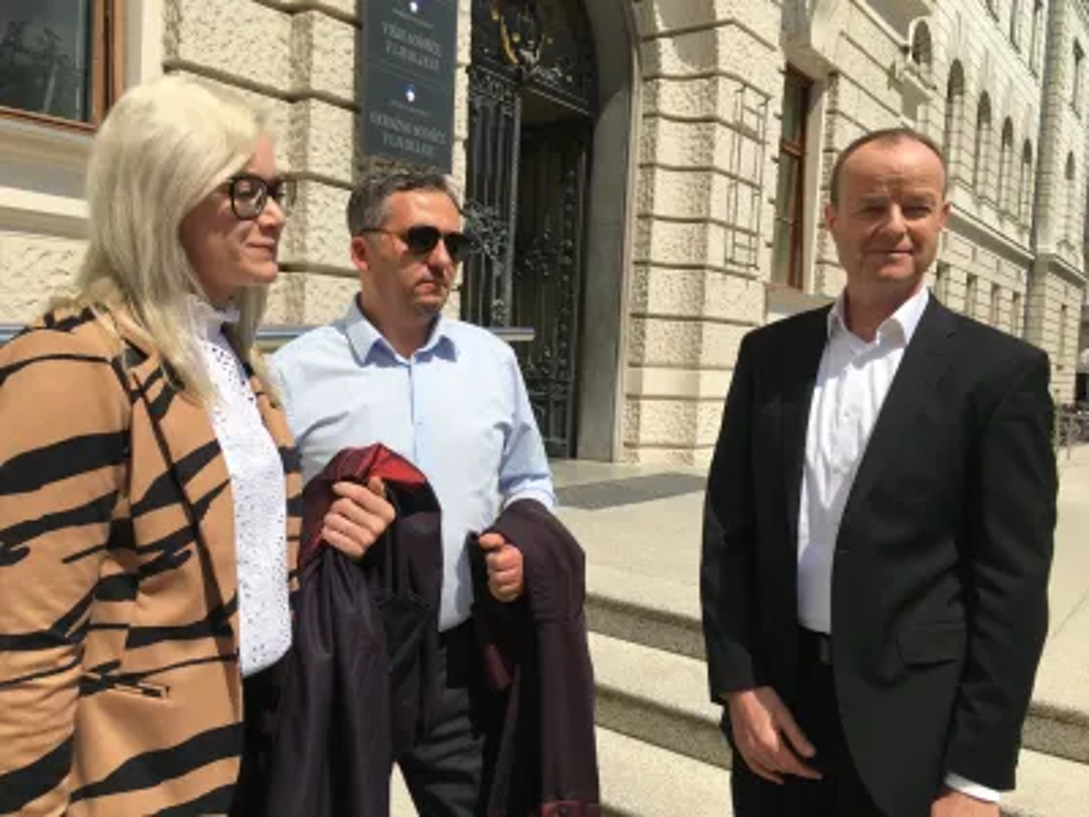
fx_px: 912
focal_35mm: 29
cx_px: 544
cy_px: 408
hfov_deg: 61.7
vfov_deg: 48.2
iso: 25
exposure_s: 1/2262
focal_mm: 4.15
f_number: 2.2
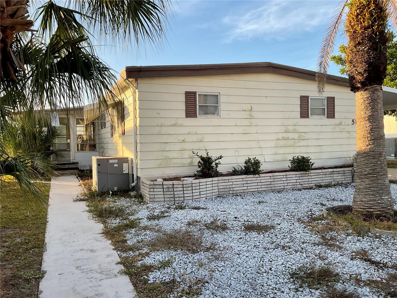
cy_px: 149
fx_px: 333
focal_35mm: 29
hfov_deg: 61.7
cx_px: 198
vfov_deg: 48.2
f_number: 1.8
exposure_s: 1/606
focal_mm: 3
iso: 16
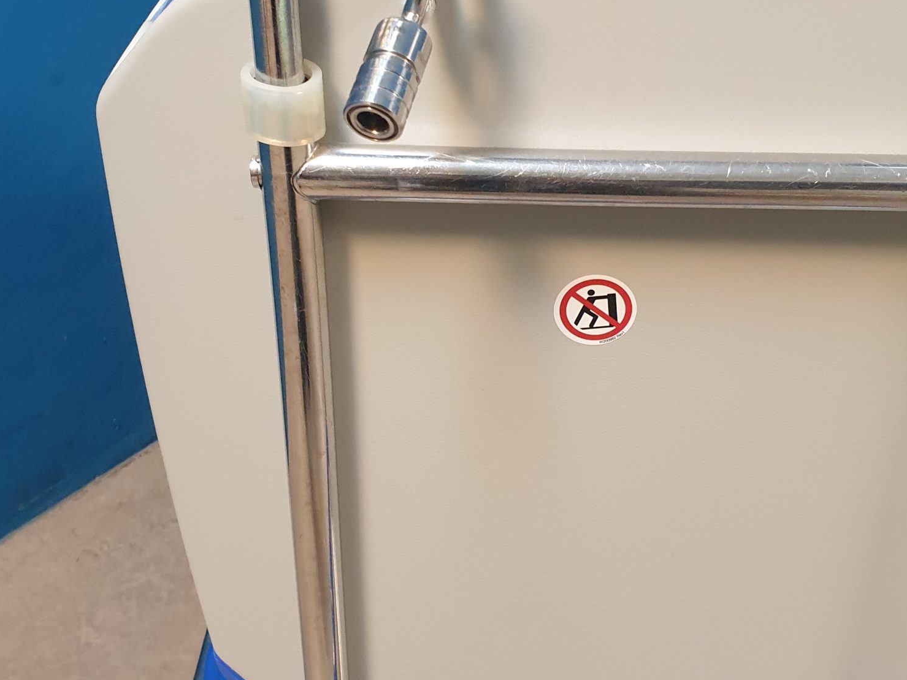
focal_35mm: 45
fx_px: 1179
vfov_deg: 32.1
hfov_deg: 41.9
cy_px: 273
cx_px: 528
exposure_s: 1/50
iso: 400
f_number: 2.4
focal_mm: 4.3
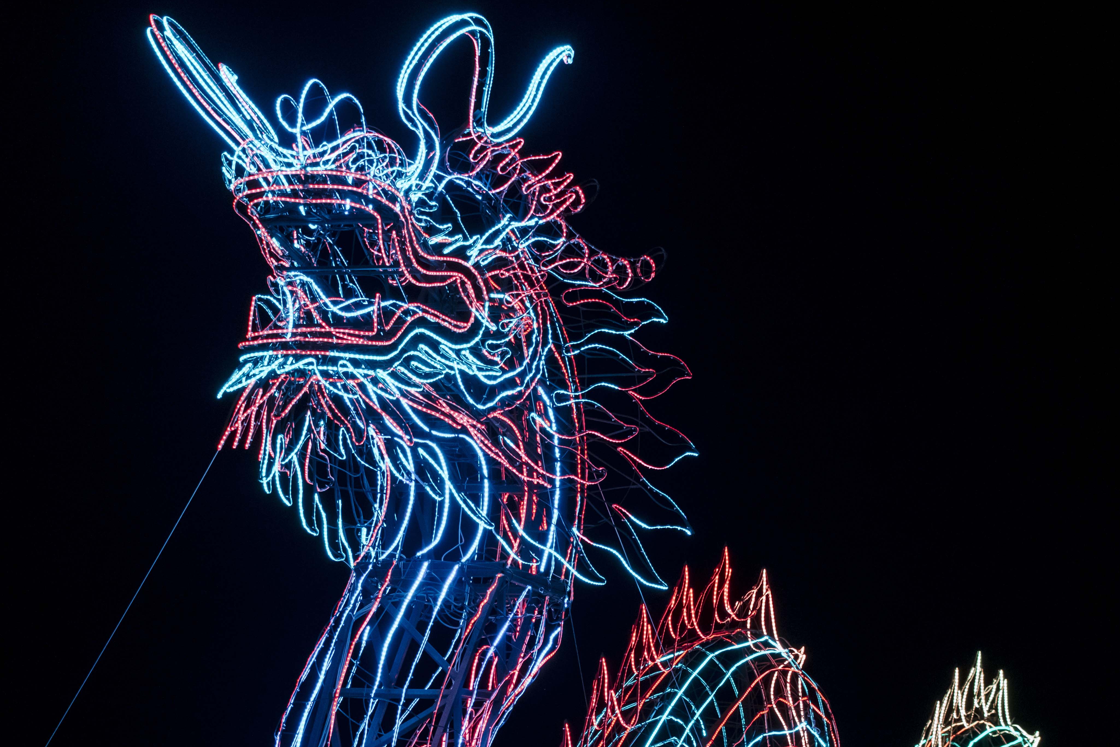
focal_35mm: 141
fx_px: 4386
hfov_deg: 14.6
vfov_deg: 9.7
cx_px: 603
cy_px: 678
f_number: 4
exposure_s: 1/250
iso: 2000
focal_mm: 70
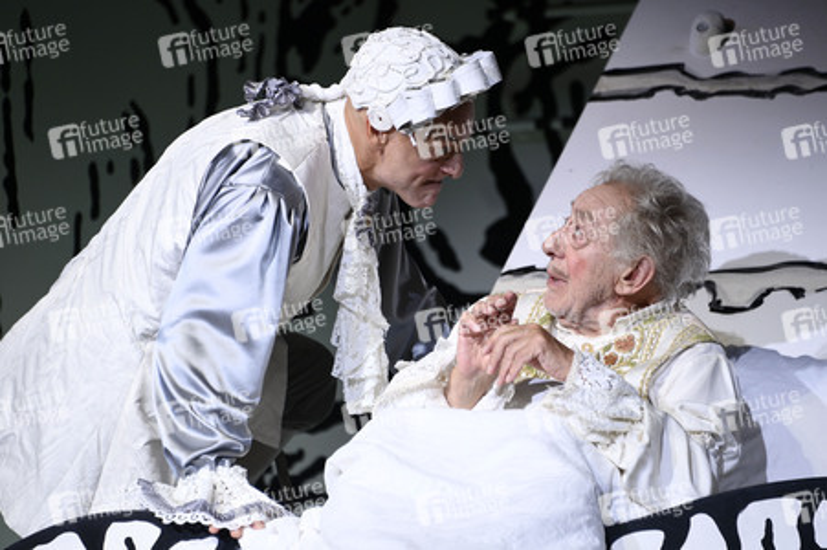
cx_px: 414
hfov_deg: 6.9
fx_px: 6886
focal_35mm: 300
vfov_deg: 4.6
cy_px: 275
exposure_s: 1/250
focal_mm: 300
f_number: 5.6
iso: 1000
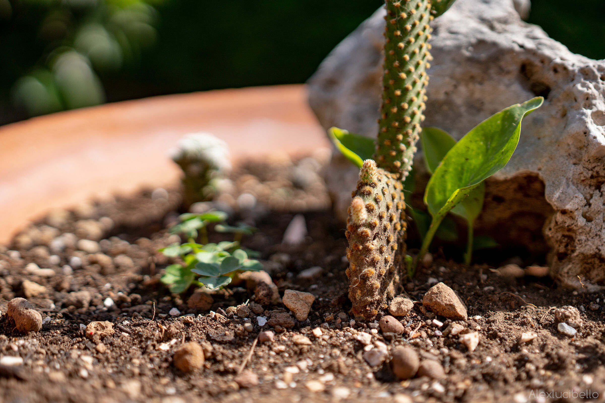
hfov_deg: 37.9
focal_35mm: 52
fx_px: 882
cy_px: 202
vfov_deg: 25.8
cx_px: 302
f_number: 1.8
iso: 100
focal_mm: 35
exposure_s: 1/4000
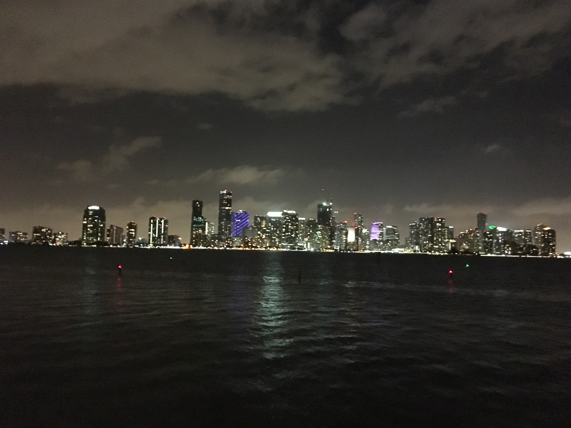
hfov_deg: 60.0
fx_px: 495
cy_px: 216
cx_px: 290
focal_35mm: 30
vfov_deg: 46.8
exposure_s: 1/15
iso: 2000
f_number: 2.2
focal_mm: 4.15
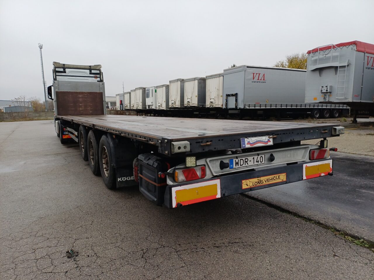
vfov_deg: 54.9
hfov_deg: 69.4
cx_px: 187
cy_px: 140
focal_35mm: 25
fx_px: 270
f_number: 1.8
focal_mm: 4.65
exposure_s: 1/100
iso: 80
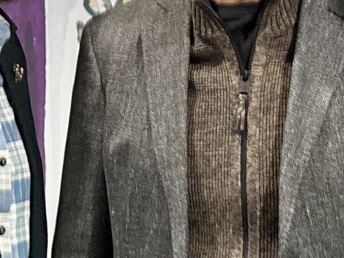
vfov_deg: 10.6
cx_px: 78
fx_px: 1382
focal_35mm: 139
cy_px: 18
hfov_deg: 14.1
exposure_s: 1/33
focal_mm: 5.96
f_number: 1.6
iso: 400
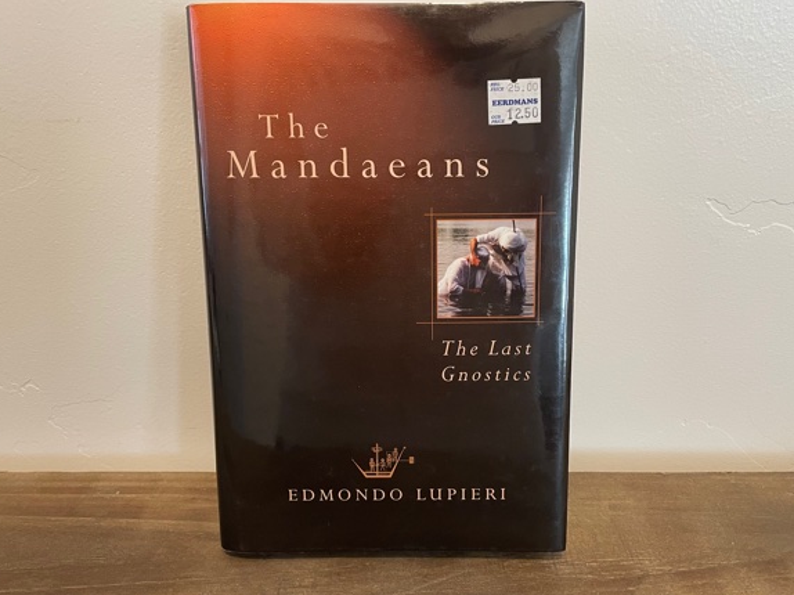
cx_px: 422
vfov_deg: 48.2
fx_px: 665
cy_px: 304
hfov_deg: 61.6
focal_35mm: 29
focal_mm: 4.2
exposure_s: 1/60
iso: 200
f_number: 1.6
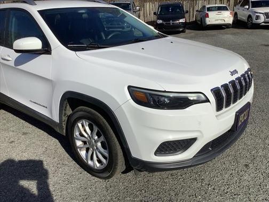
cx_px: 134
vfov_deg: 45.4
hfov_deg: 58.4
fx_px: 241
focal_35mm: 31
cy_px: 101
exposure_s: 1/3401
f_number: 2.4
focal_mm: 3.3
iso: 25
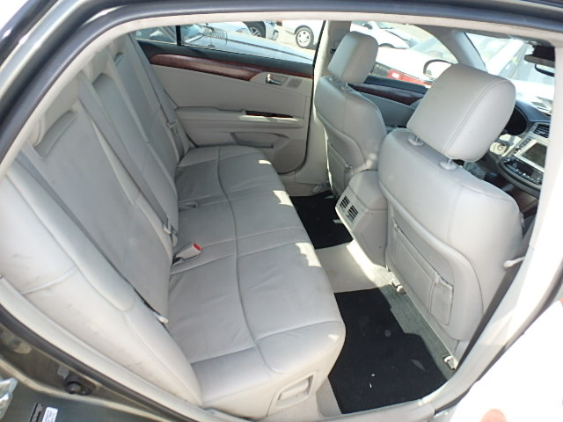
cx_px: 282
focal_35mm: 21
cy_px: 211
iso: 125
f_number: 3.5
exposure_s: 1/100
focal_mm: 3.7
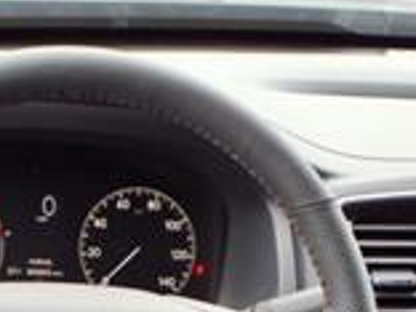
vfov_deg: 12.4
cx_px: 107
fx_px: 1334
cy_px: 536
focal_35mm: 111
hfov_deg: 17.6
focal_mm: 3.58
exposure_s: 1/60.2
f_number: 1.9
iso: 40
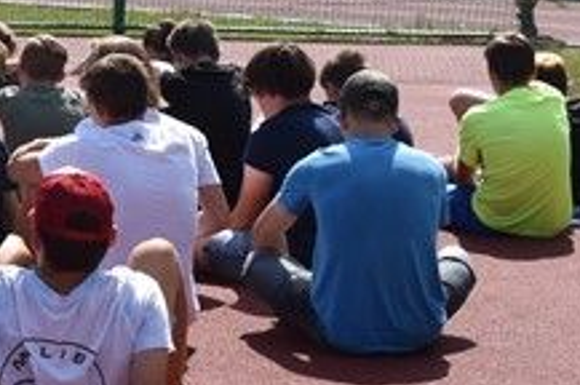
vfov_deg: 8.7
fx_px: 2510
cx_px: -730
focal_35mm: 156
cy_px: -87
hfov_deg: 11.3
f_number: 9
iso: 100
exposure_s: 1/320
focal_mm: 22
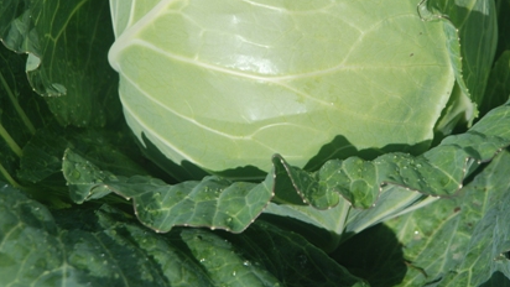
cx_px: 292
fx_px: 2313
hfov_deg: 12.6
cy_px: 51
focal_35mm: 171
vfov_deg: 7.1
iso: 100
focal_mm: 70
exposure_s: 1/500
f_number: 5.6
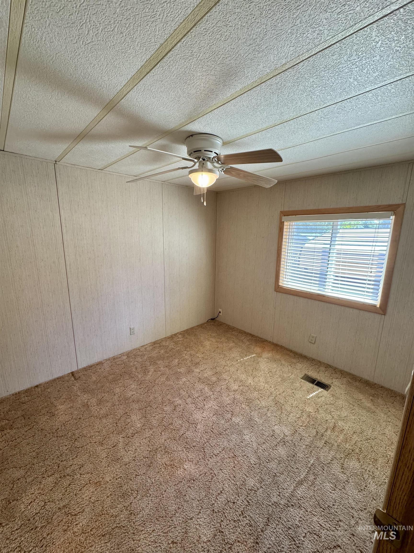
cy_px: 276
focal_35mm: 14
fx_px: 223
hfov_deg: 85.7
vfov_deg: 102.1
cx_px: 207
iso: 320
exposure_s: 1/120
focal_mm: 2.22
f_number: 2.2
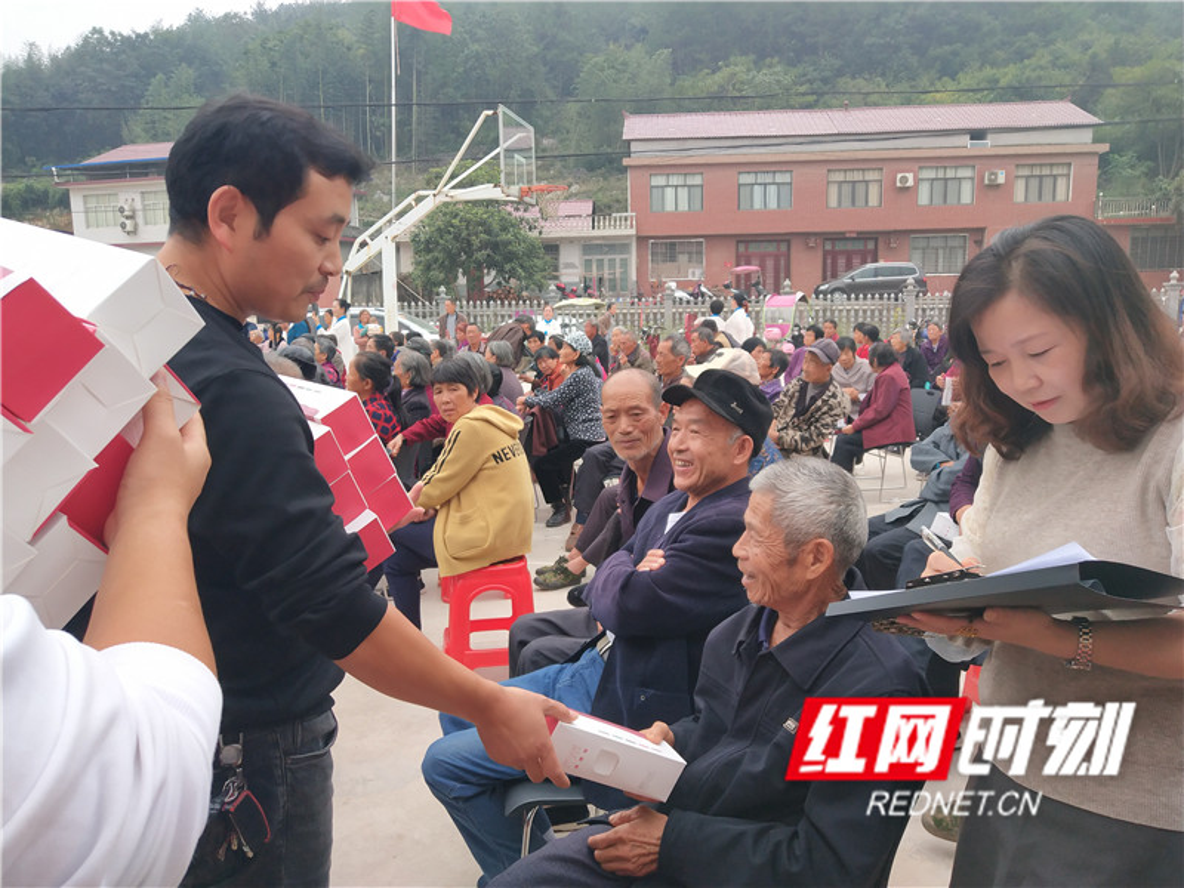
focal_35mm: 30
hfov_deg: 60.0
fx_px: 1026
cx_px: 592
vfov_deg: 46.8
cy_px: 444
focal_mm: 3.95
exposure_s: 1/959
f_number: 1.8
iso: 117
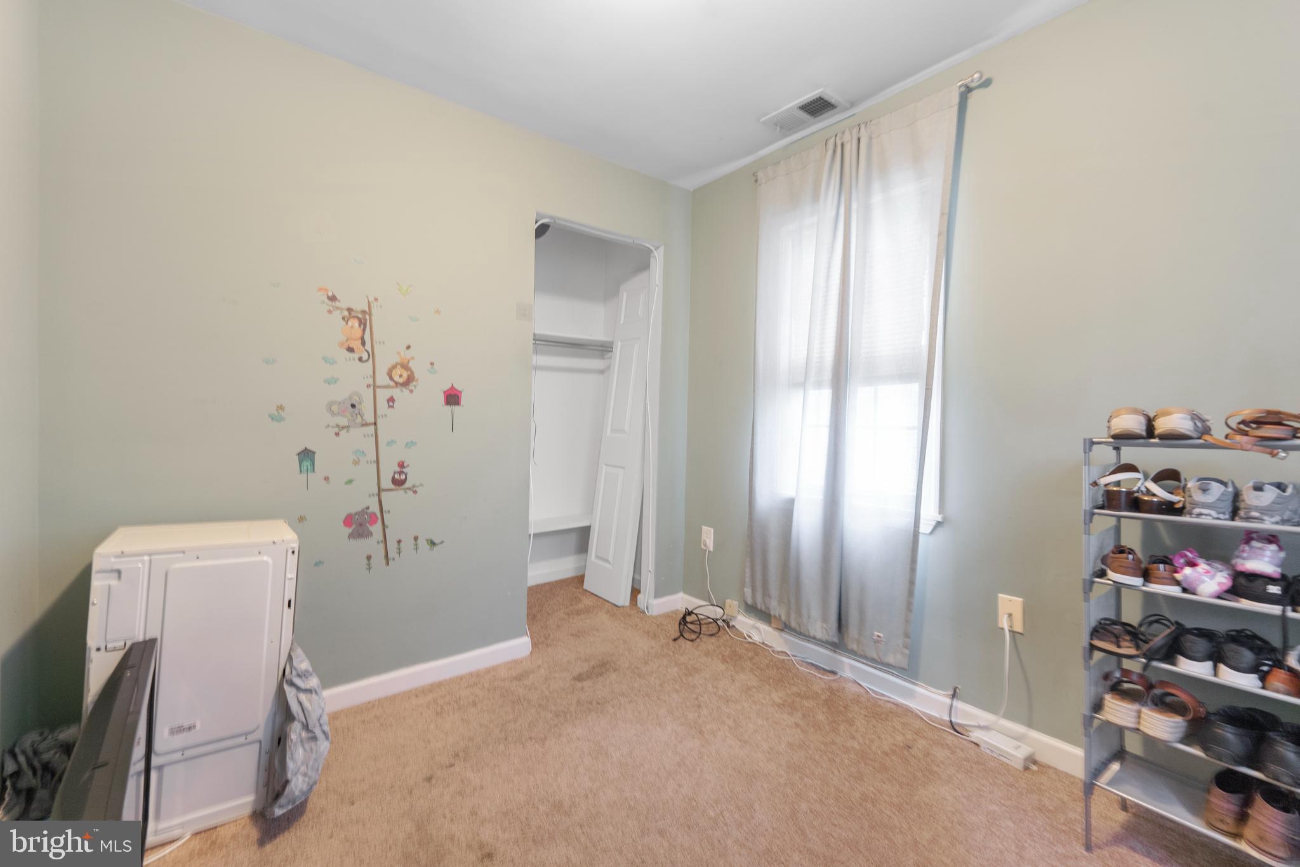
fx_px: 505
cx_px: 650
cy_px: 434
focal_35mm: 14
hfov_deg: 104.3
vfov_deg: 81.2
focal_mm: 14
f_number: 5.6
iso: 400
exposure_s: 1/3
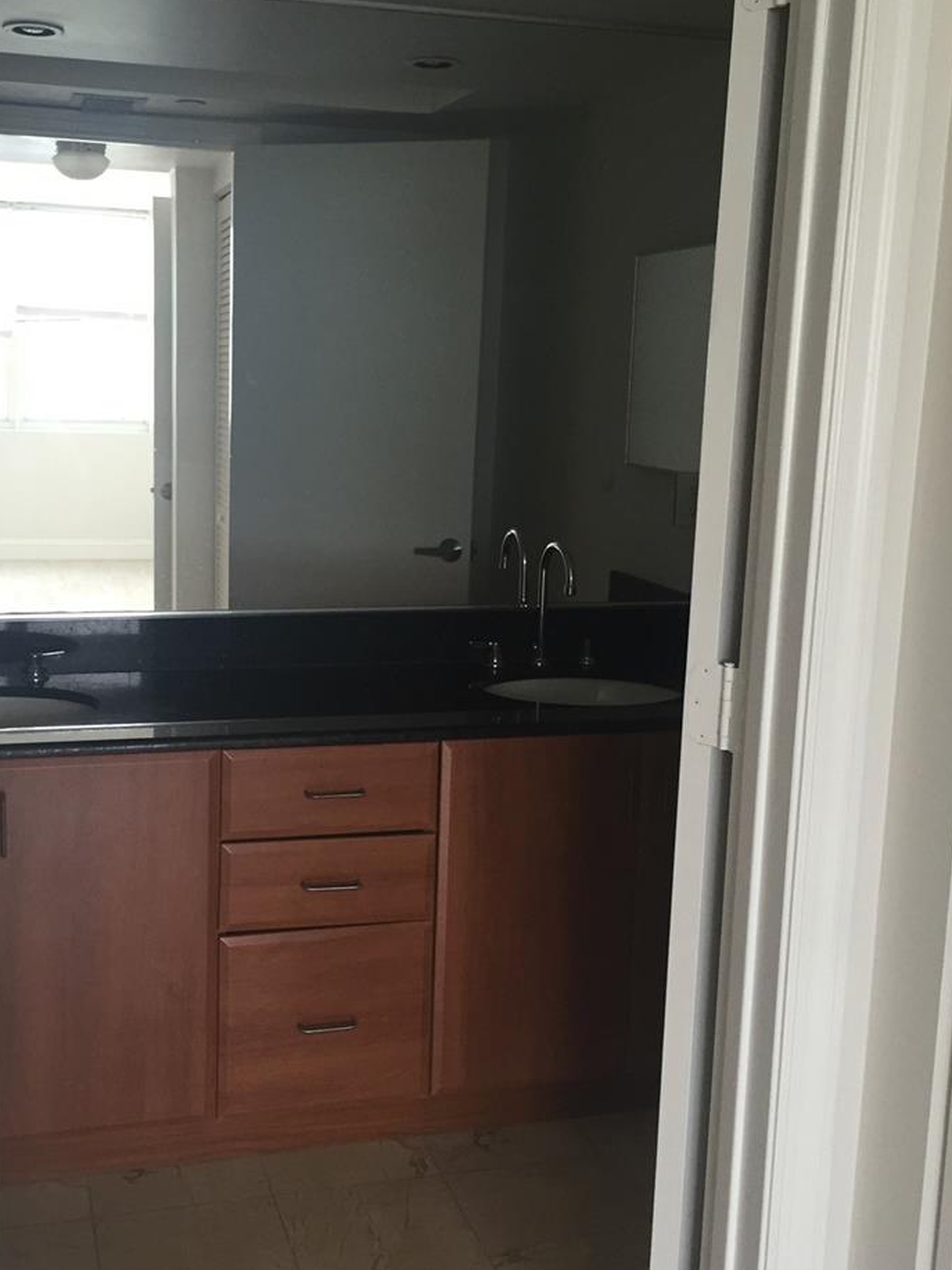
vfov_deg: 49.0
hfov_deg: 37.5
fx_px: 1393
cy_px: 613
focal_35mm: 38
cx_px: 349
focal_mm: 4.15
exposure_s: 1/30
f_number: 2.2
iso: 50
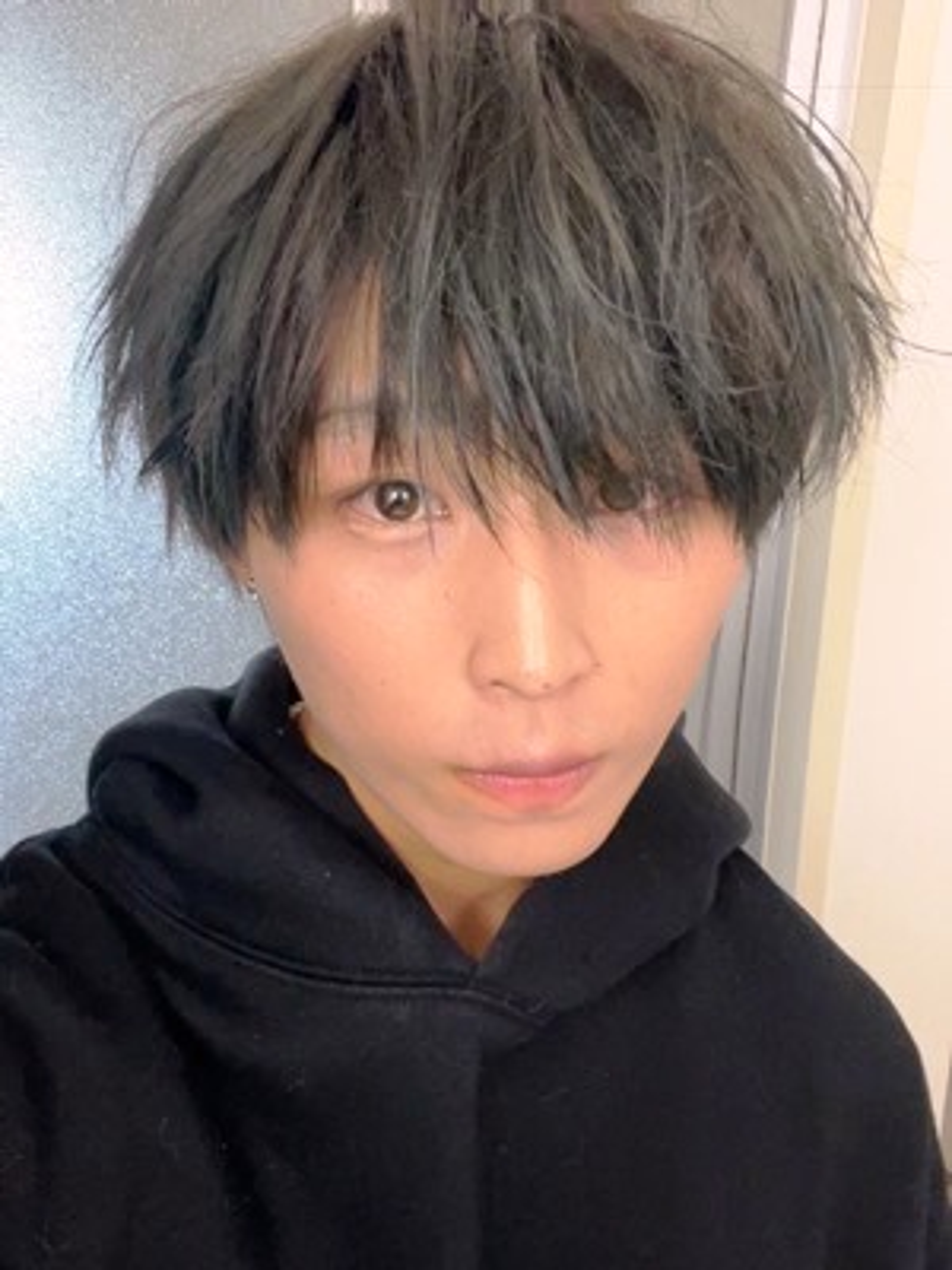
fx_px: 1100
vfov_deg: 60.0
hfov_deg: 46.8
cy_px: 635
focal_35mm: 30
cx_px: 476
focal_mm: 2.71
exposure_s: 1/40
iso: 250
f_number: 2.2
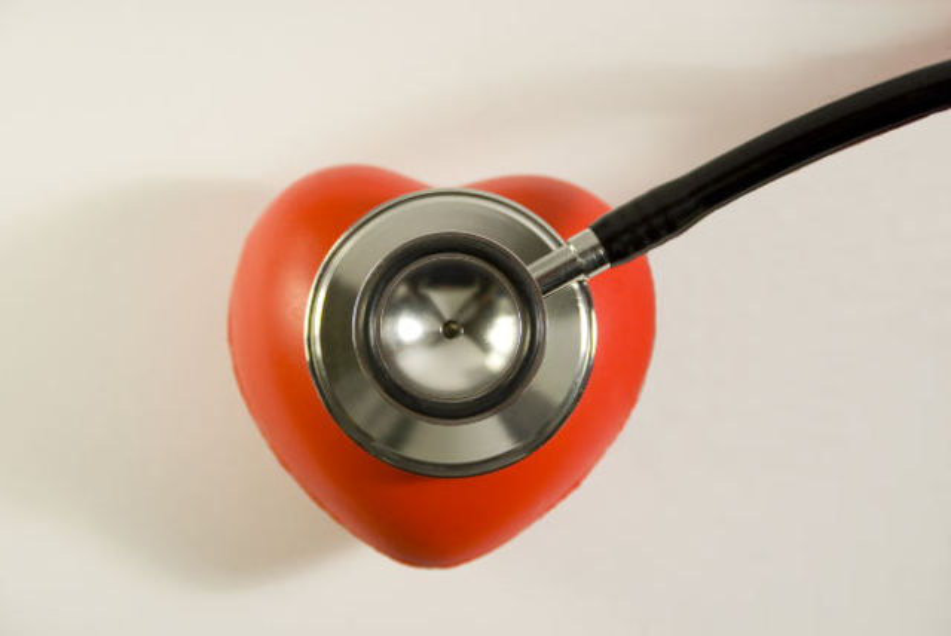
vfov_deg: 11.4
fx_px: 3173
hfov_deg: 17.0
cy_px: 318
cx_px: 476
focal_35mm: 120
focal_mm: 80
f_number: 5.6
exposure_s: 1/80
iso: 100
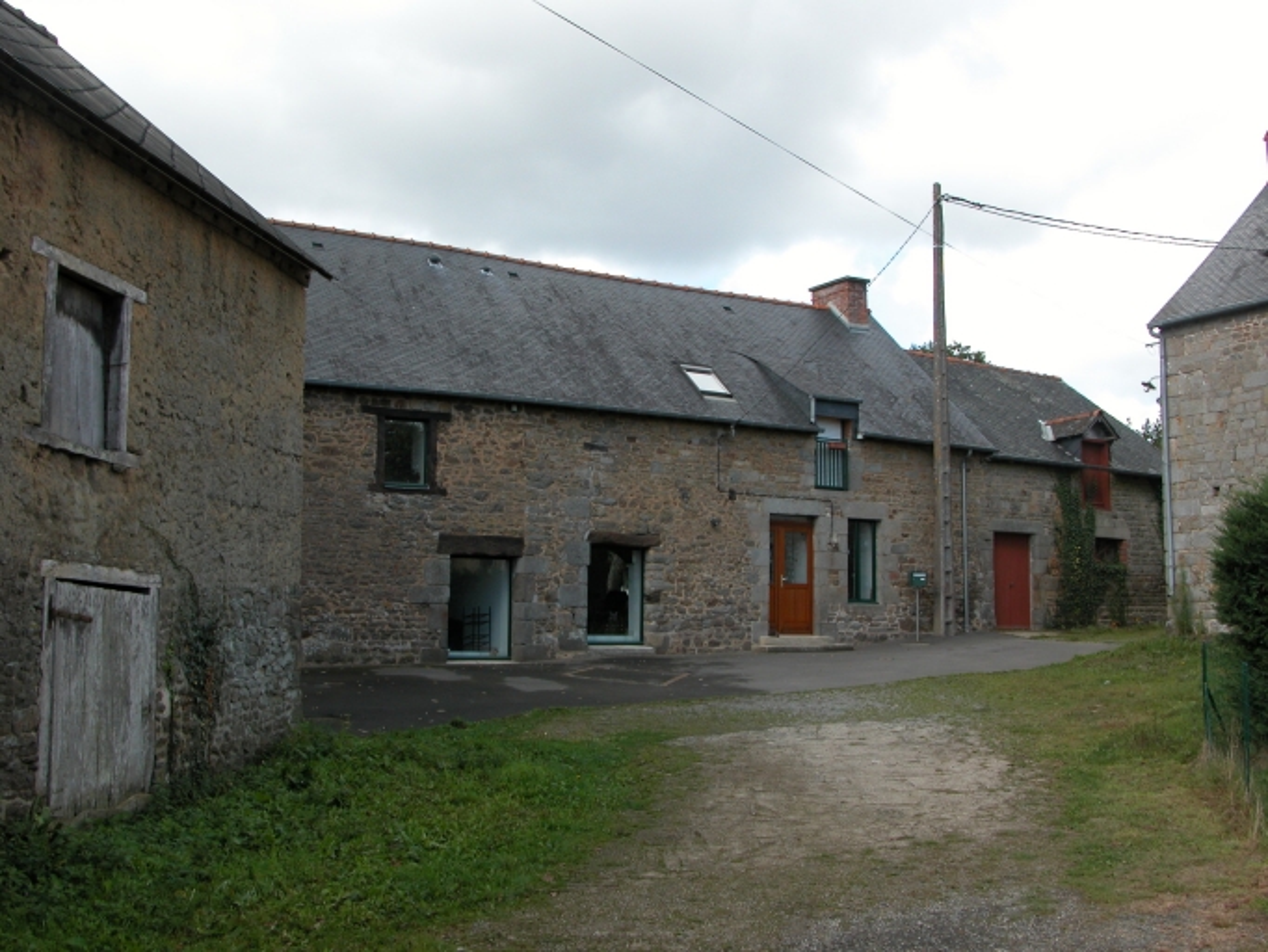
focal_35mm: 35
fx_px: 1283
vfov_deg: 40.7
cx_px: 634
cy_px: 476
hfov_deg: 52.6
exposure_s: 1/174
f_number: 5
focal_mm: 8.9
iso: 100
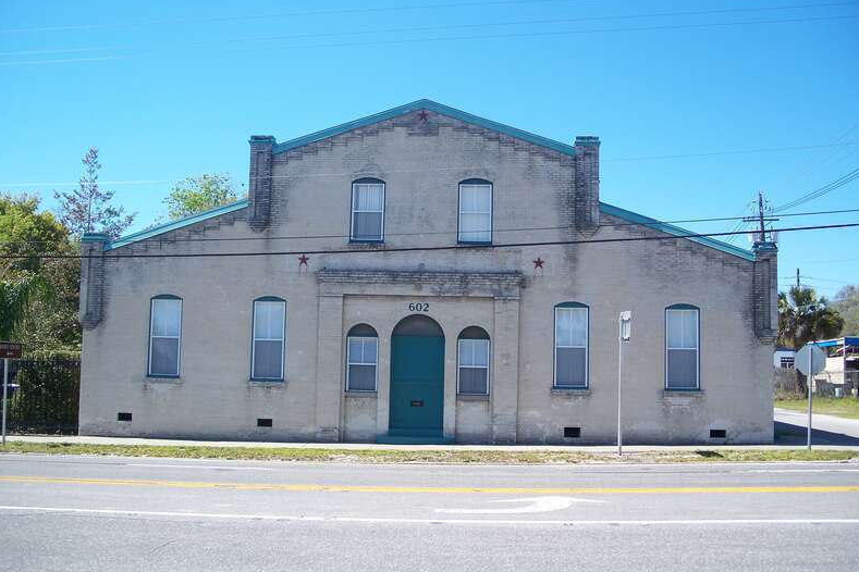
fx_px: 931
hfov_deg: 49.6
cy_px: 281
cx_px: 429
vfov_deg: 34.2
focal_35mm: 39
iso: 64
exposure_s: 1/640
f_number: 2.8
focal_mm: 7.8
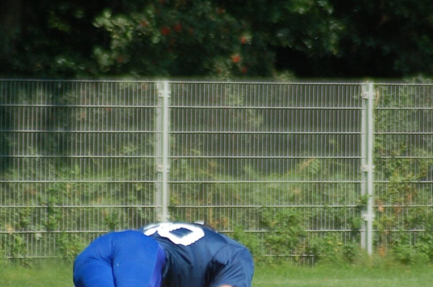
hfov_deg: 2.3
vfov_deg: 1.5
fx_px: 10946
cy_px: 257
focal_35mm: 912
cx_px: 239
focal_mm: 270
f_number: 5.6
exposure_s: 1/1000
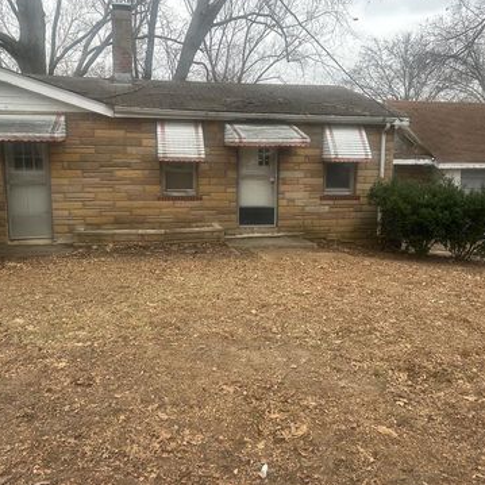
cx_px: 238
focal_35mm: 32
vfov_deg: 51.1
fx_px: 507
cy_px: 234
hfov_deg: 51.1
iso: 50
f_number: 1.5
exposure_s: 1/597
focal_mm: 5.7
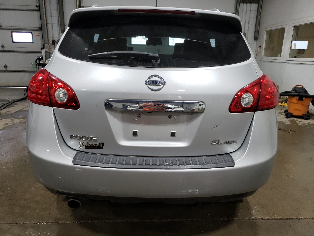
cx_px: 157
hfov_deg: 67.3
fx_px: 236
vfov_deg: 53.1
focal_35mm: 26
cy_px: 118
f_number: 1.5
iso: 99
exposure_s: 1/120
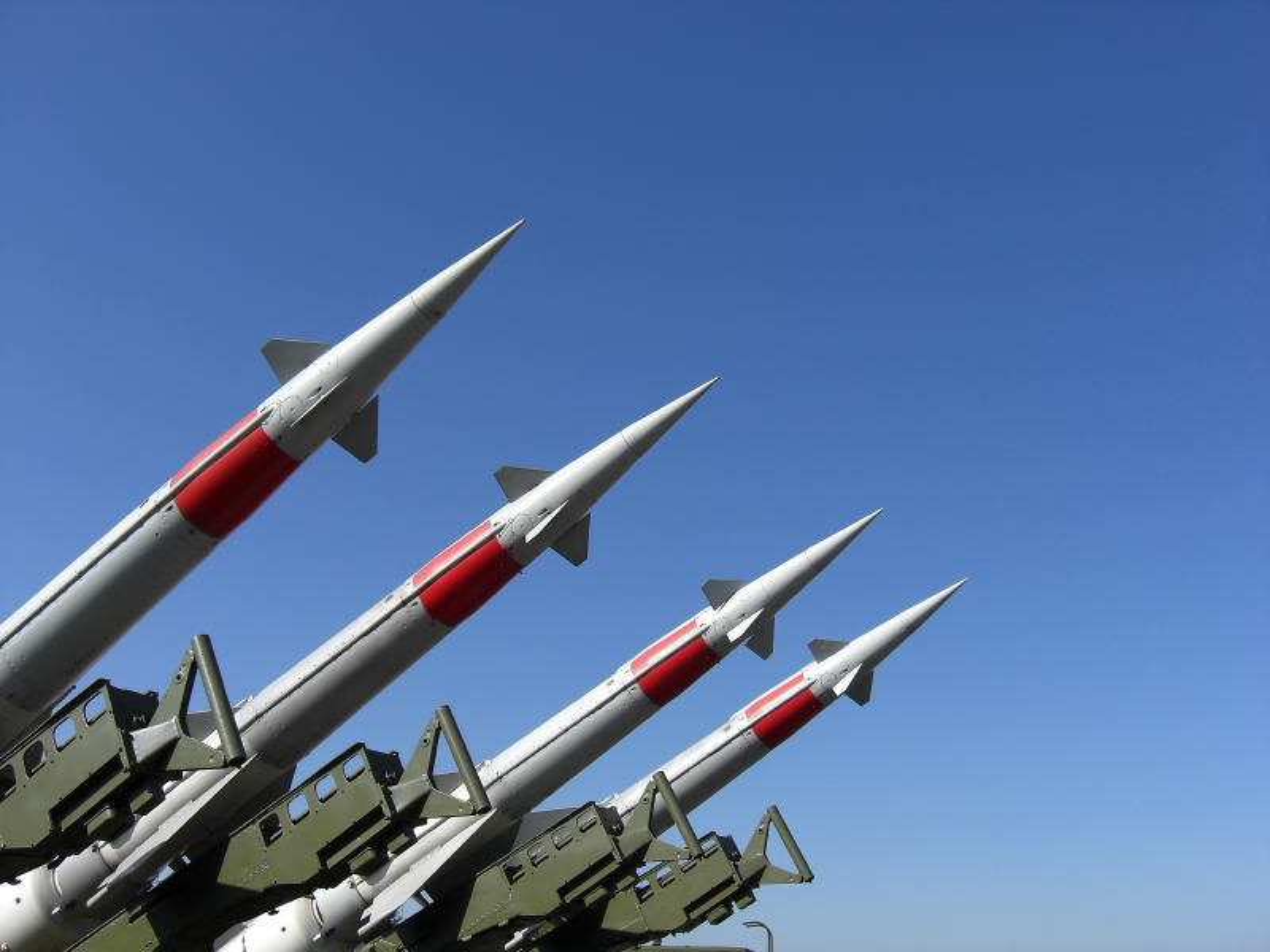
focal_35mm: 38
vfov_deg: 37.7
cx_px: 635
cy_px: 476
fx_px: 1394
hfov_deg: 49.0
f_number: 8
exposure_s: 1/250
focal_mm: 7.9
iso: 80
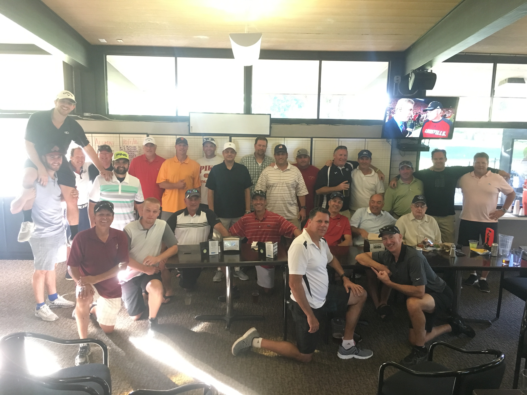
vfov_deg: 48.2
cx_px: 264
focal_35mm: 29
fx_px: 442
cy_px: 198
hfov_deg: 61.7
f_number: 2.2
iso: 200
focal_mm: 4.15
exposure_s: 1/20
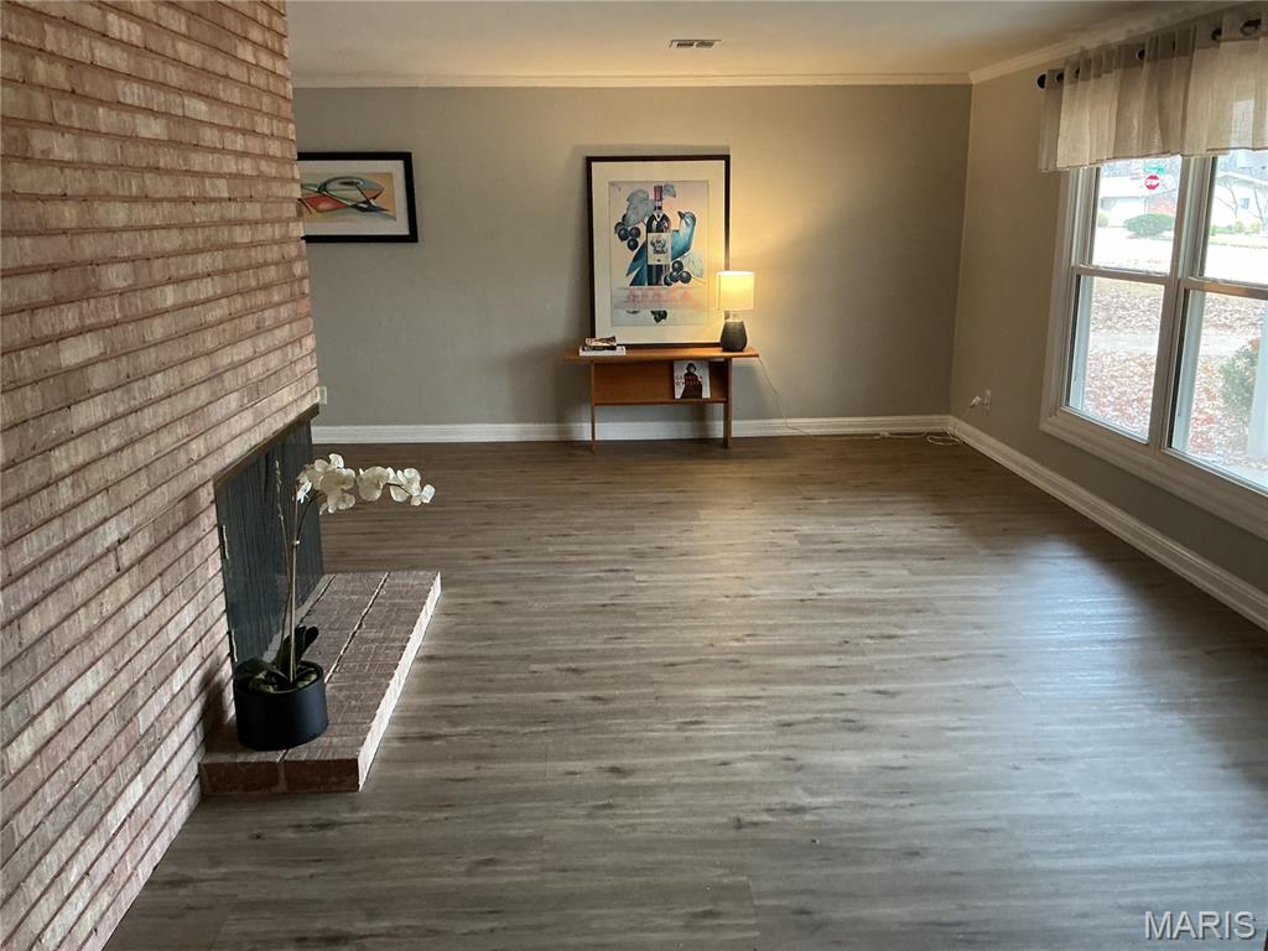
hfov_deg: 61.7
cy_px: 476
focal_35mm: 29
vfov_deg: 48.2
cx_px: 634
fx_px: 1062
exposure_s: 1/60
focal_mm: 3
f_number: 1.8
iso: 250
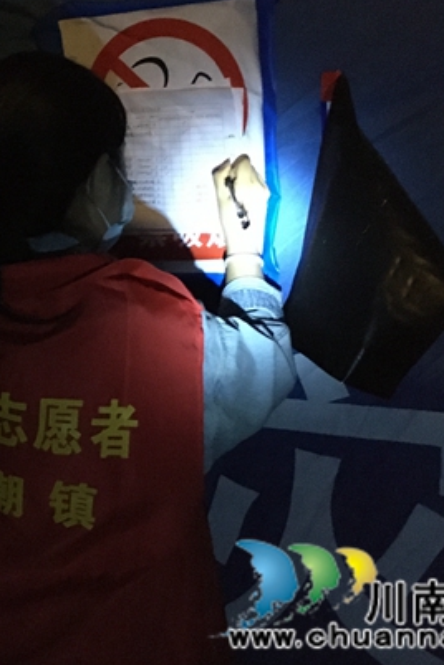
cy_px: 304
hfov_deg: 27.3
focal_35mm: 48
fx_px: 888
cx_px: 61
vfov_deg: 41.1
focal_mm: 4.15
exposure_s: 1/17
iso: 2000
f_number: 2.2
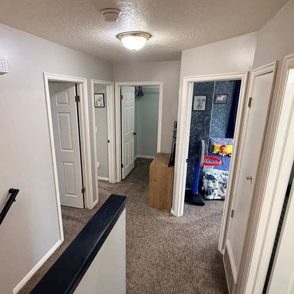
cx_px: 131
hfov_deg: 71.9
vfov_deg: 72.1
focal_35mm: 21
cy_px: 147
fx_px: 202
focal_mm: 2.22
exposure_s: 1/60
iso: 250
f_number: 2.2
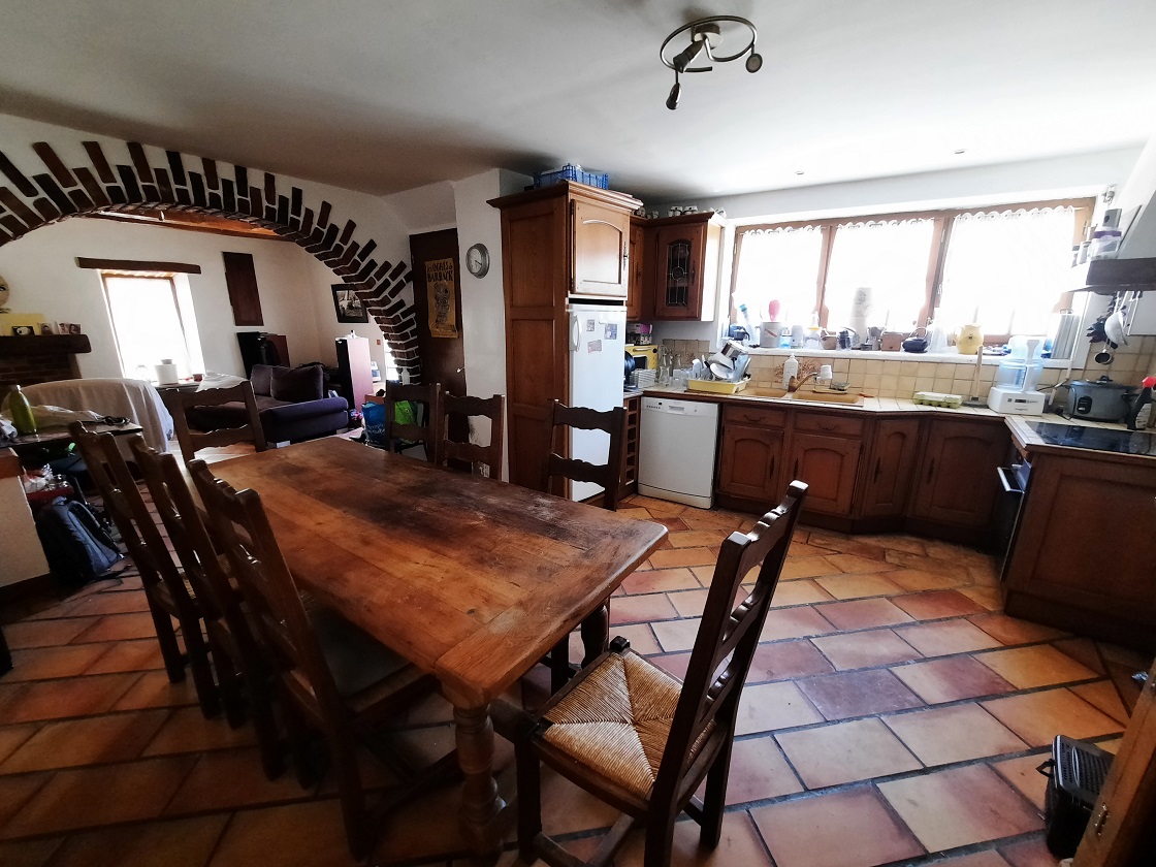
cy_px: 434
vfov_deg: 89.9
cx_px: 578
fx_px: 434
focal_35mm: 13
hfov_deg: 106.2
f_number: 2.2
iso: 250
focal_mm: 1.74
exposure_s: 1/25
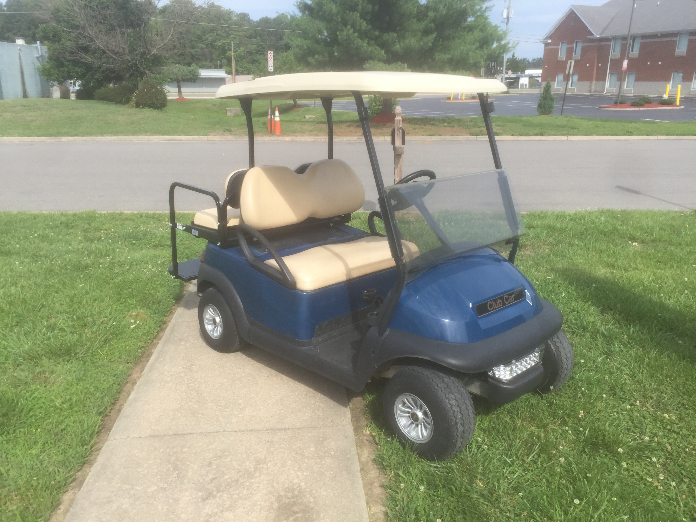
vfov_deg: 48.2
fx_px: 583
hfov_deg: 61.7
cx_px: 348
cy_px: 261
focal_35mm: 29
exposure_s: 1/1647
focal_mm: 4.15
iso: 32
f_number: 2.2
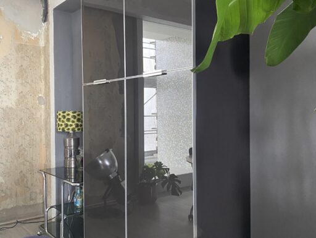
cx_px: 158
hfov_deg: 67.3
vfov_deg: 53.1
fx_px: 238
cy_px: 119
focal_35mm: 26
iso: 500
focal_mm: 4.25
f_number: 1.8
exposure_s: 1/43
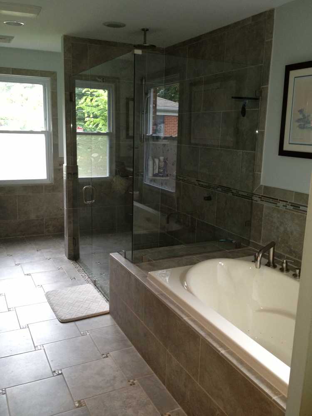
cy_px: 208
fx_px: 421
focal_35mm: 35
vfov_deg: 52.6
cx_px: 156
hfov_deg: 40.7
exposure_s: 1/20
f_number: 2.4
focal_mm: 4.28
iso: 160
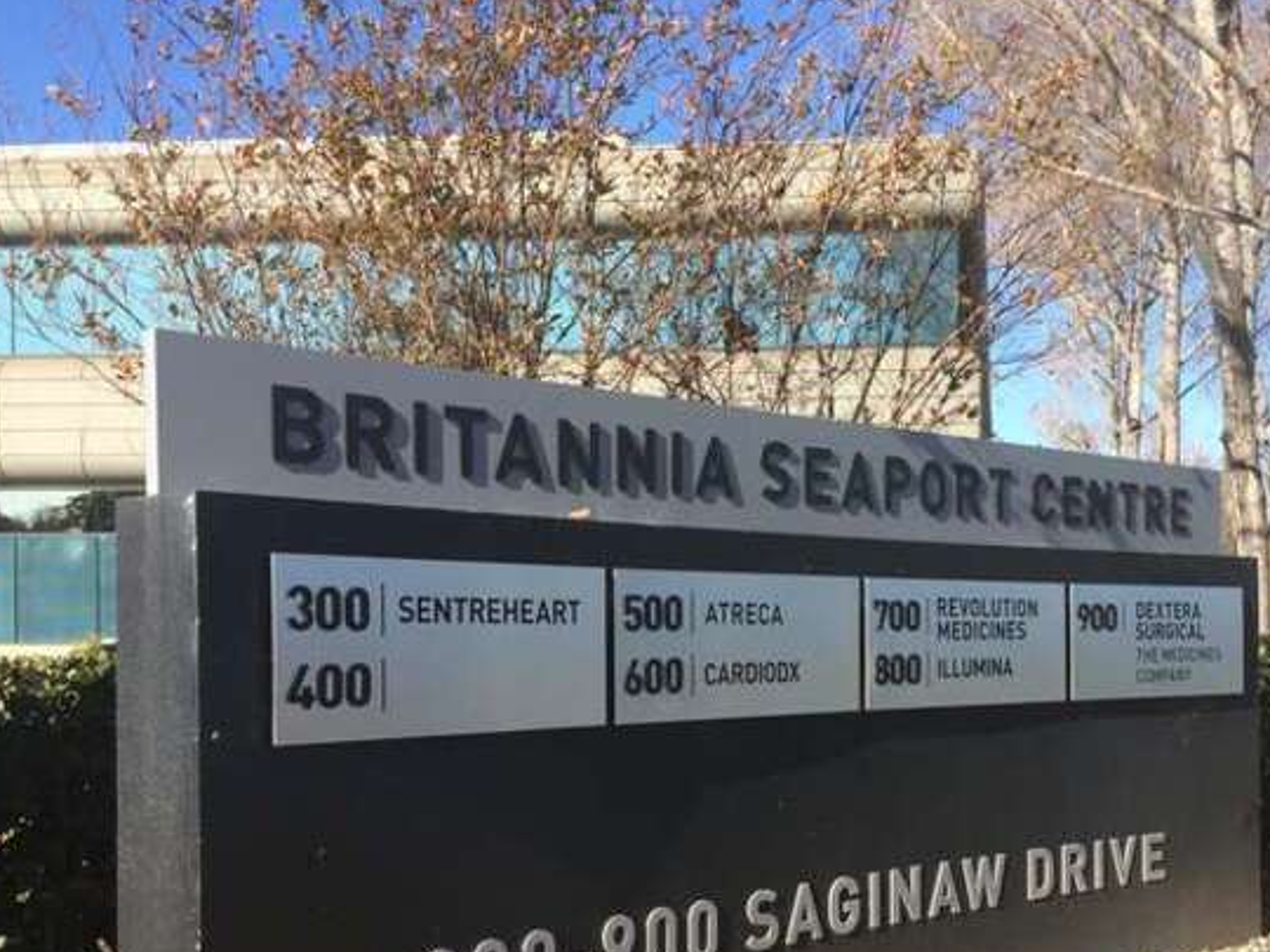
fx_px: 1578
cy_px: 672
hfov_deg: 43.3
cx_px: 835
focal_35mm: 43
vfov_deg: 33.2
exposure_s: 1/1053
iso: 32
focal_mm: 4.15
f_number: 2.2
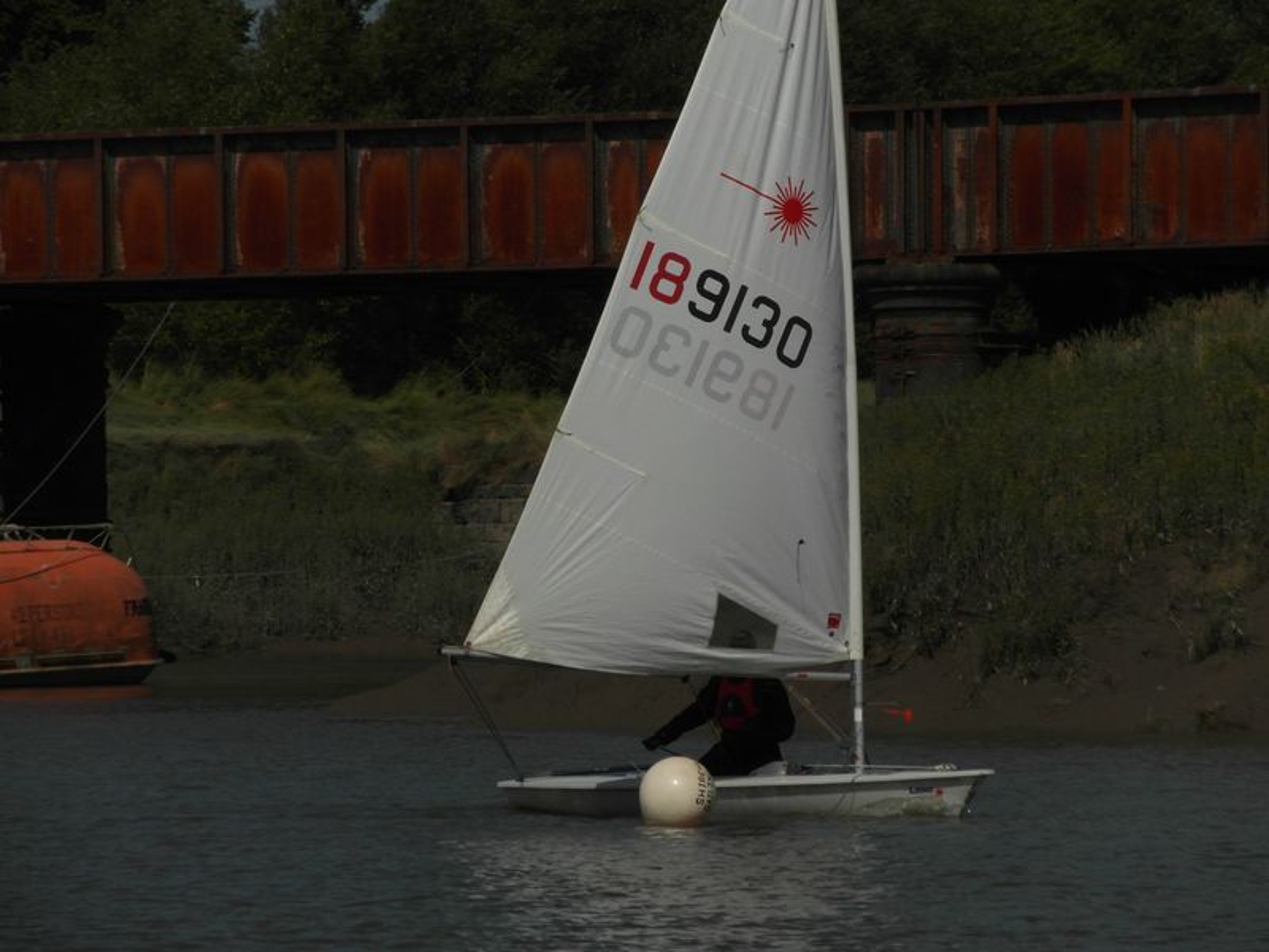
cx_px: 634
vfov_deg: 4.9
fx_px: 11218
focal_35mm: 306
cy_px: 476
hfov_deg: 6.5
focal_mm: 49.7
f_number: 7
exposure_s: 1/1500
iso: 80
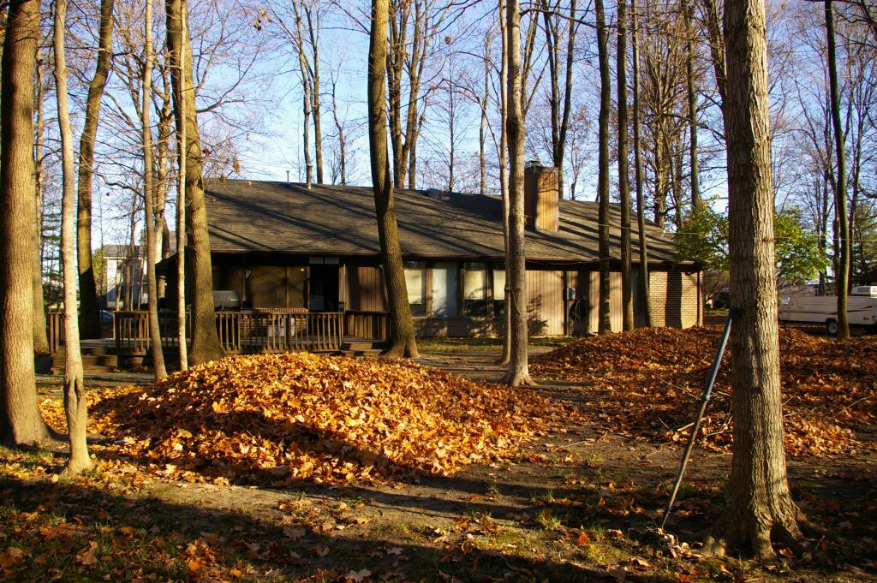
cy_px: 292
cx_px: 438
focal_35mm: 27
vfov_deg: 47.9
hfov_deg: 67.4
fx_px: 657
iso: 200
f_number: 7.1
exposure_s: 1/125
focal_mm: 18
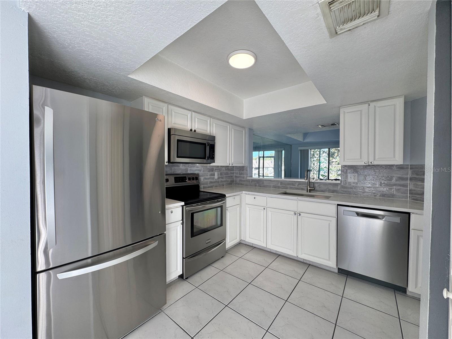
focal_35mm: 14
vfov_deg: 85.7
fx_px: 183
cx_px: 226
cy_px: 170
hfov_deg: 102.1
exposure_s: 1/100
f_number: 2.2
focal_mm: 2.22
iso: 50
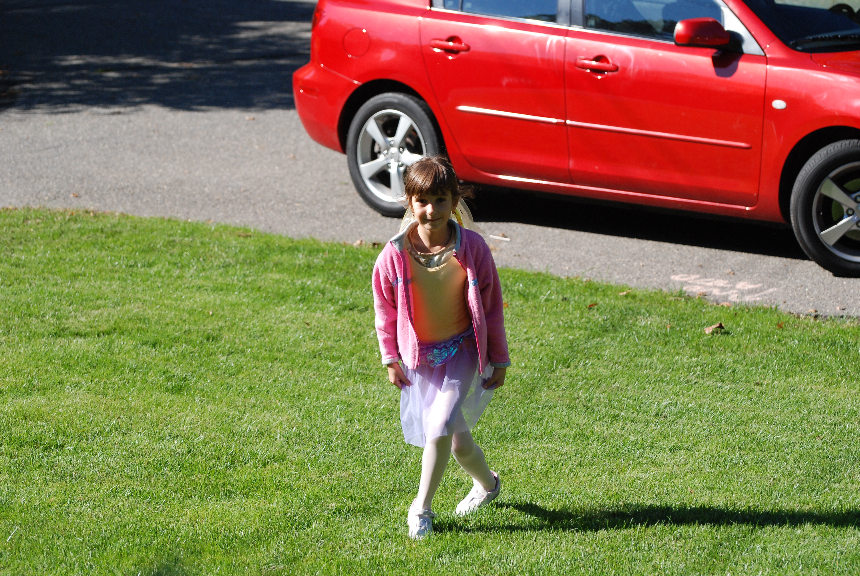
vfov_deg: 9.7
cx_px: 430
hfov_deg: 14.4
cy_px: 288
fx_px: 3408
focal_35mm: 142
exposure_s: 1/1250
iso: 400
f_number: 4.8
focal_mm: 95
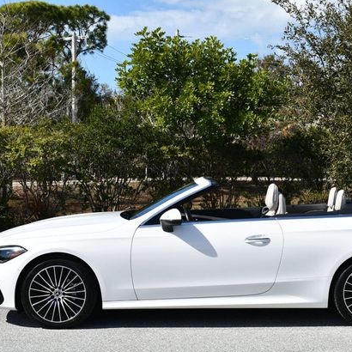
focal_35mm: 77
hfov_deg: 22.4
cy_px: 182
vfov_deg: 22.5
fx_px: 886
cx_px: 231
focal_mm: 29
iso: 100
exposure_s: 1/320
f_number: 9
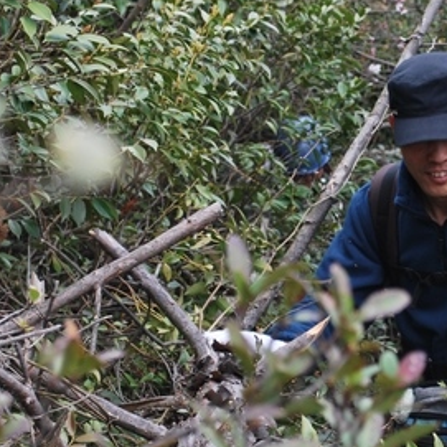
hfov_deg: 13.6
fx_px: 1855
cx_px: 404
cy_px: 194
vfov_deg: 13.7
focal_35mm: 127
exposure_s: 1/125
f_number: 5.6
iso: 200
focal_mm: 45
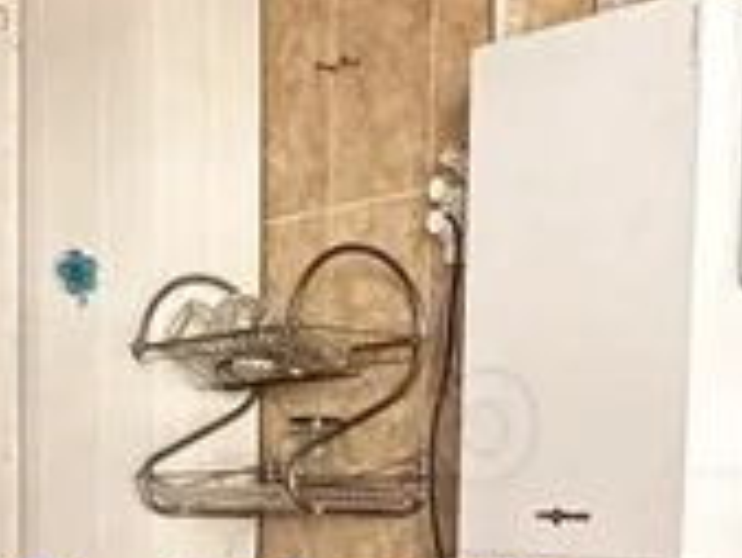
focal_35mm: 83
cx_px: 527
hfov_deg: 23.4
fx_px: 1780
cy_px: 721
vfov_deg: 16.8
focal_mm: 2.22
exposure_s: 1/99
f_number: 2.2
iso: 200
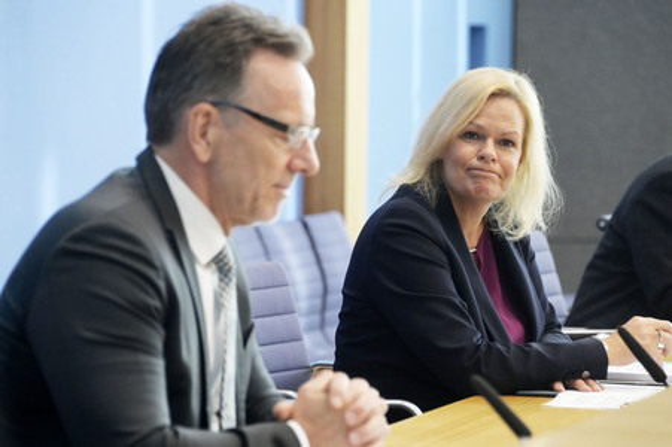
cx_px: 336
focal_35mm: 190
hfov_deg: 10.8
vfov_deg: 7.2
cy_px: 224
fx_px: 3544
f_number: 5.6
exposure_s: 1/640
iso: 4000
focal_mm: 190
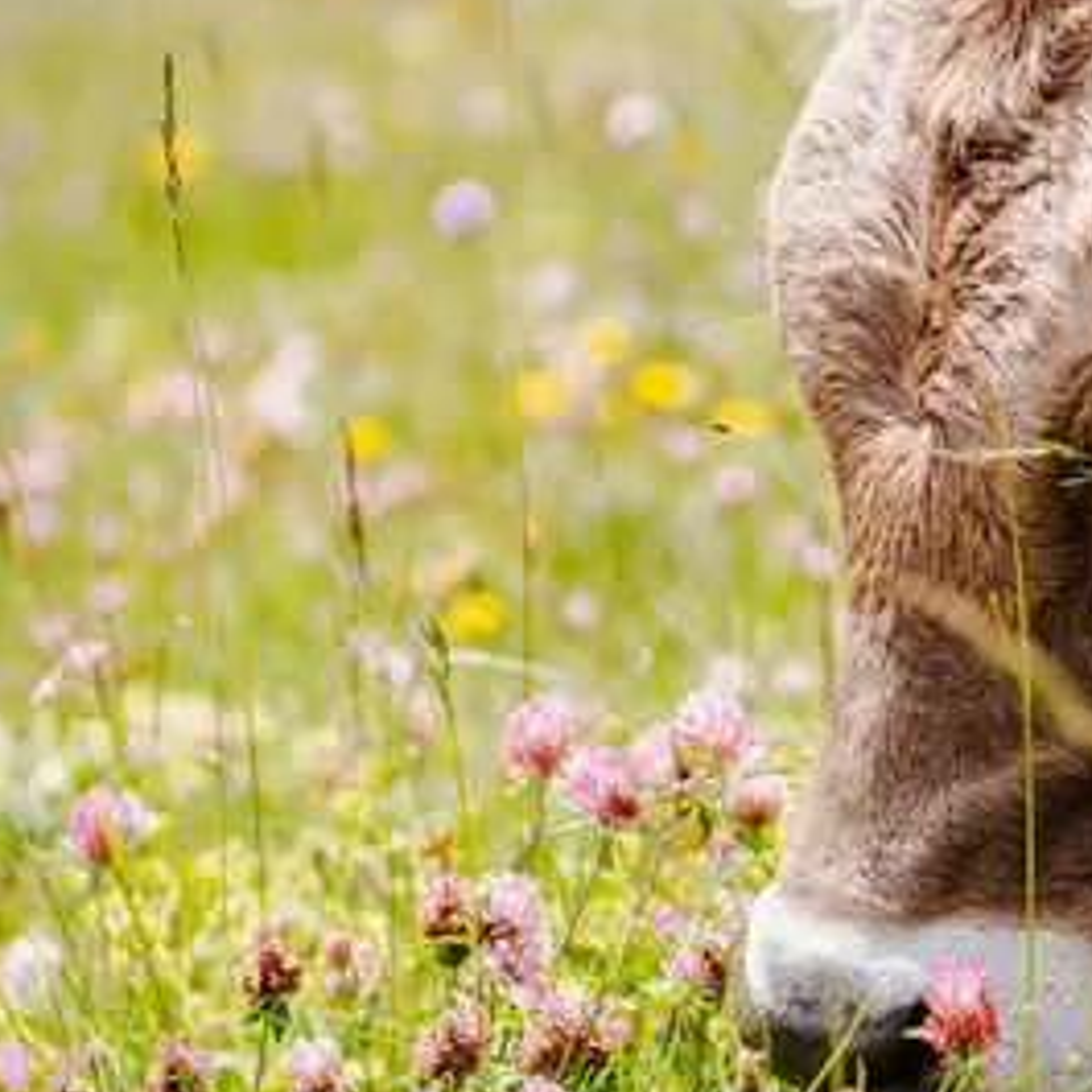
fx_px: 6174
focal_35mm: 173
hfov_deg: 10.0
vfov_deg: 10.1
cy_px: 449
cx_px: 1034
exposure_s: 1/350
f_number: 3.5
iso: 64
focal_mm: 90
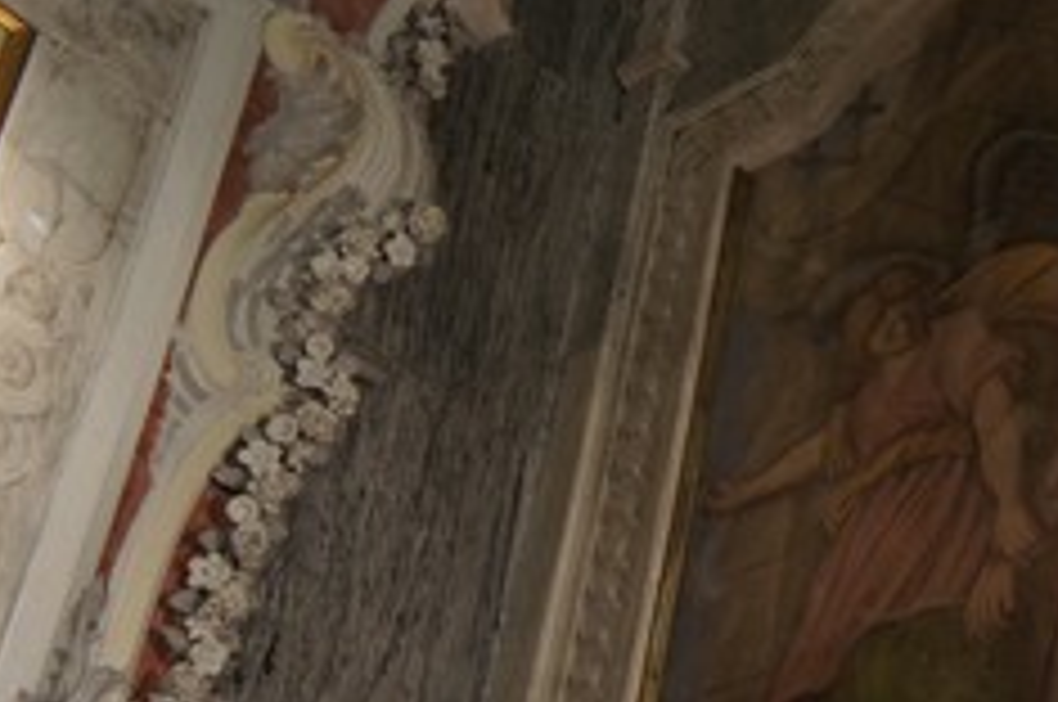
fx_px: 2759
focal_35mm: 94
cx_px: 990
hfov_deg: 21.2
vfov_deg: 14.4
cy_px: 536
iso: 1600
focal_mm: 32
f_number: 4.5
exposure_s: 1/40
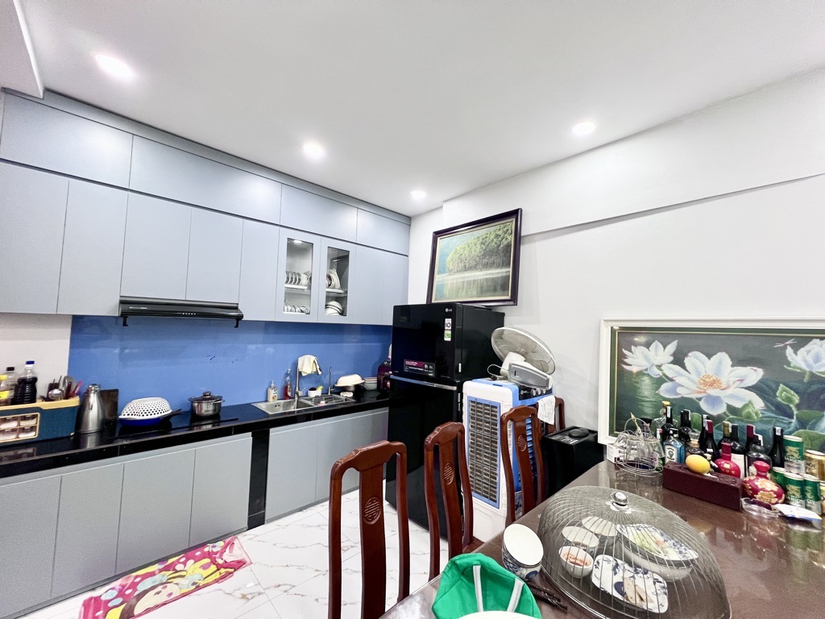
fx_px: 310
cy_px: 310
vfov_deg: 89.9
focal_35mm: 13
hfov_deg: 106.2
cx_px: 412
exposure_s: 1/100
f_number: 1.8
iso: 200
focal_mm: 1.57
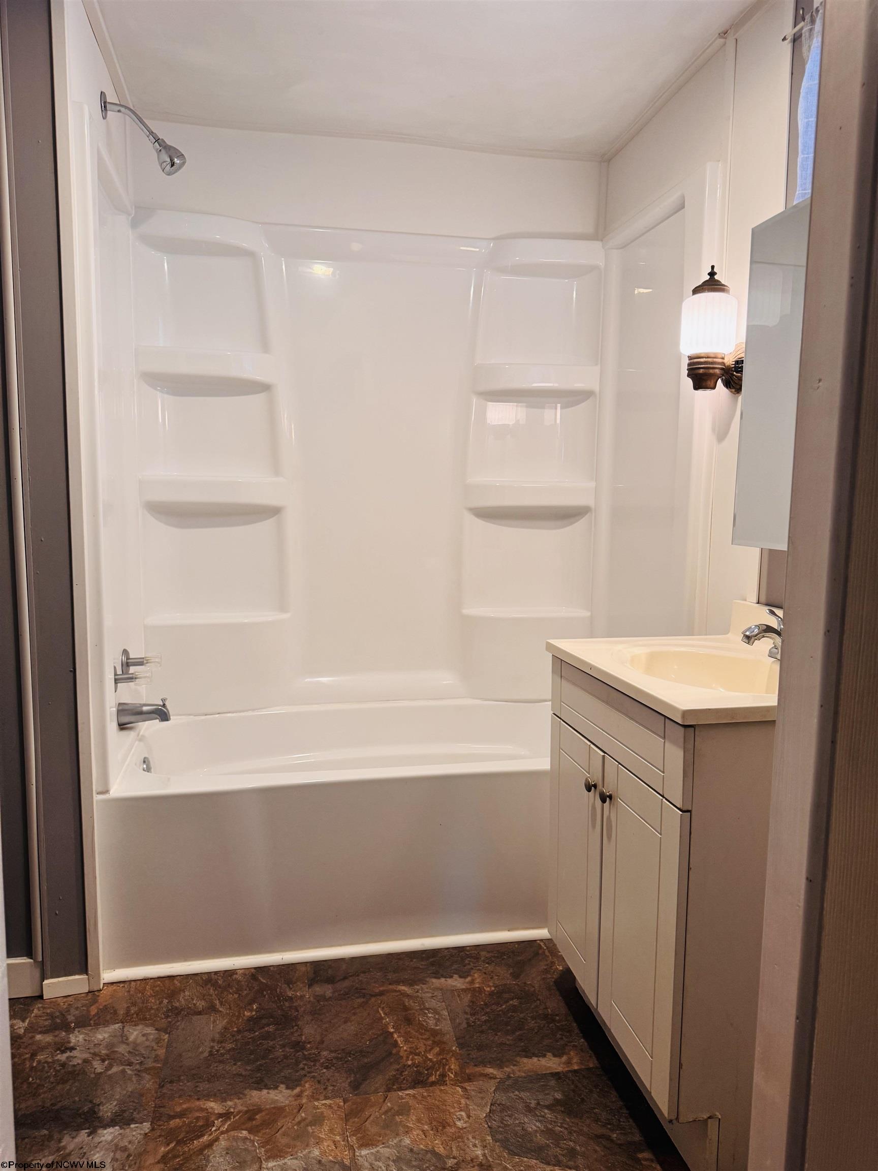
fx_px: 812
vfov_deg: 71.6
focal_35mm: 24
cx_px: 439
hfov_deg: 56.8
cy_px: 586
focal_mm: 6.76
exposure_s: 1/120
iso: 160
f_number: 1.78
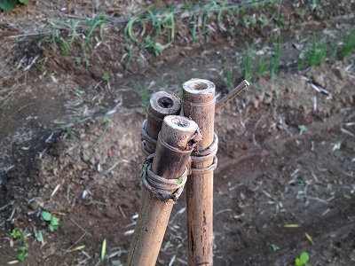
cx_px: 178
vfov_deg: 40.7
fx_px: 359
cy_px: 133
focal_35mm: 35
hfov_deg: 52.6
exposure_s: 1/120
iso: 80
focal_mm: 4.28
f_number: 2.4
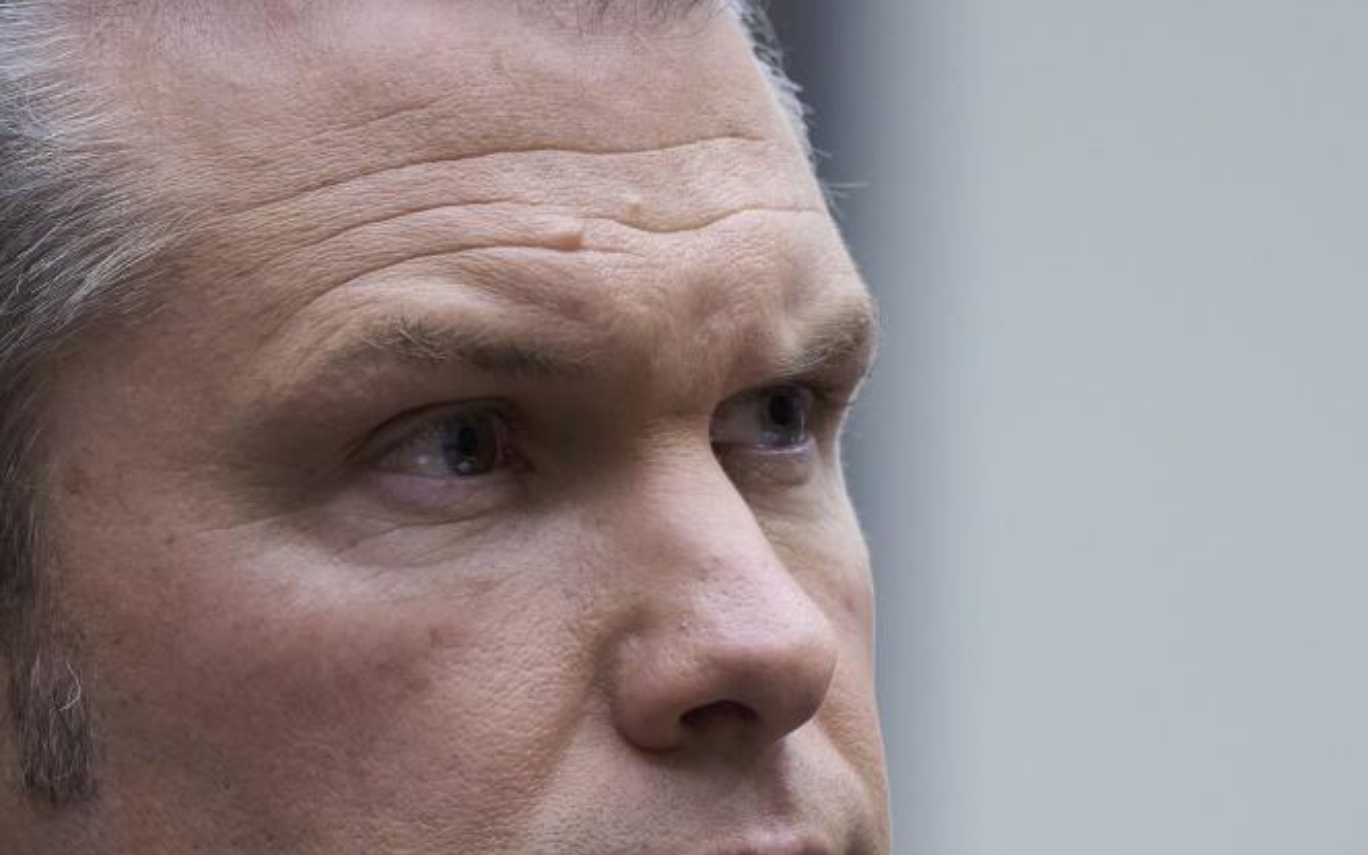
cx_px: 476
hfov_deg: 2.3
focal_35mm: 913
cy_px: 660
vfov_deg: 1.4
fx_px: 34039
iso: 4000
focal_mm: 400
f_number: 5.6
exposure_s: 1/320
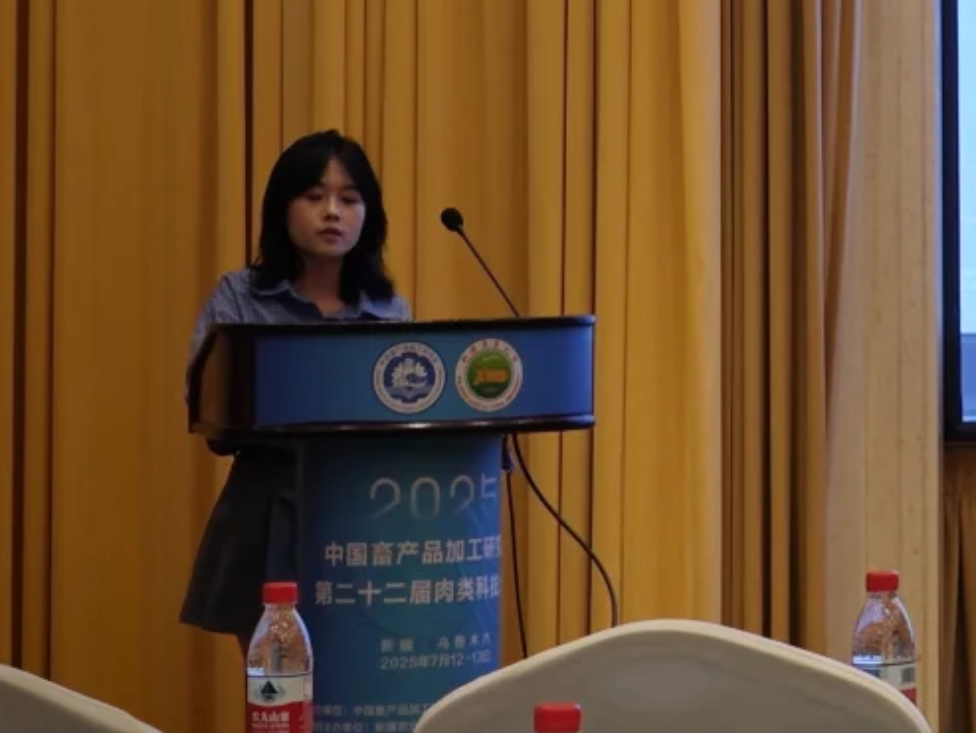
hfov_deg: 13.1
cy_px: -6
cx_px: 1255
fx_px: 4117
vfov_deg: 10.1
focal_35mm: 146
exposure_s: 1/120
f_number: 0.95
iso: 50
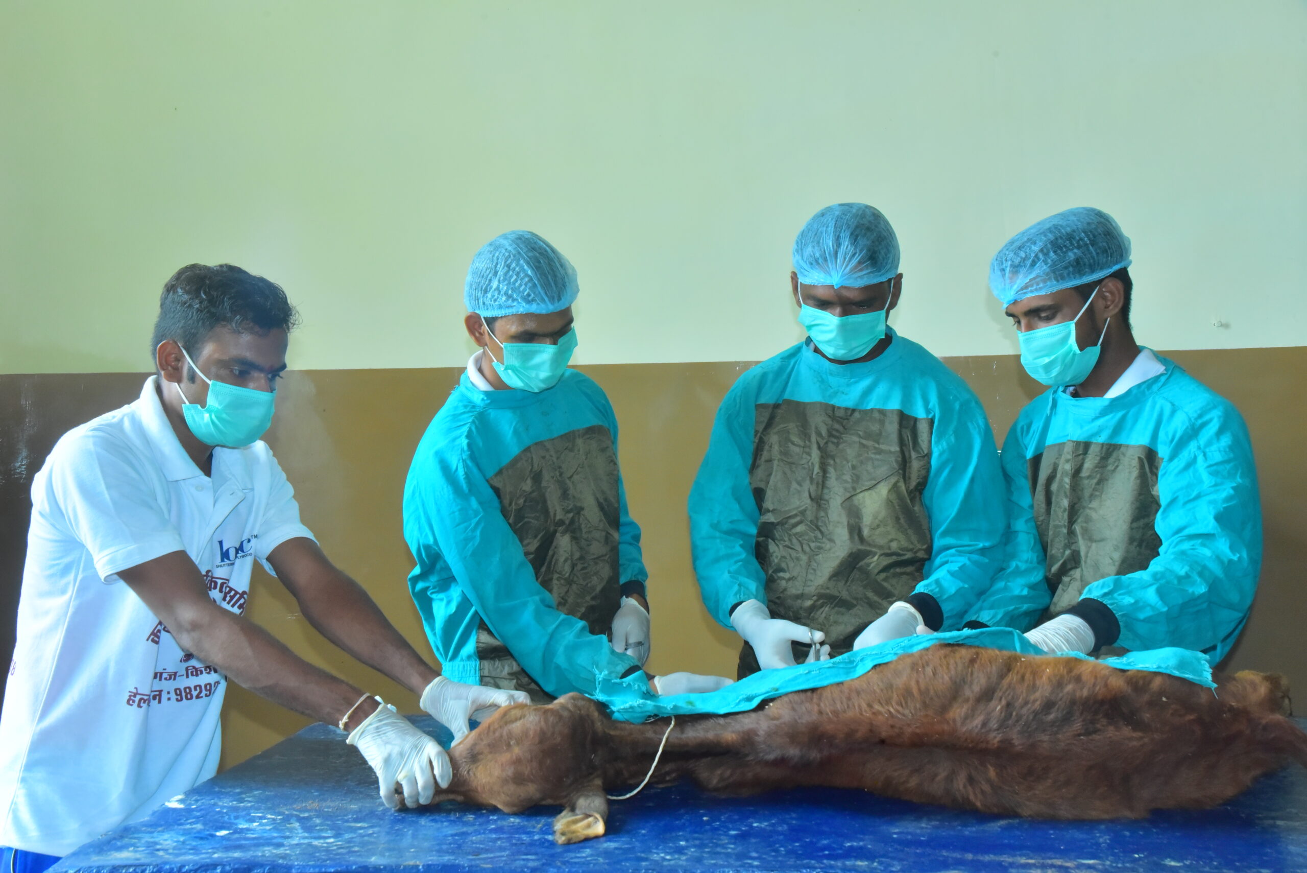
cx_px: 654
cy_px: 436
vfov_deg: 28.1
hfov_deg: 41.1
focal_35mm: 48
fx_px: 1743
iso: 3200
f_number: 6.3
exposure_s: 1/100
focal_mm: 48
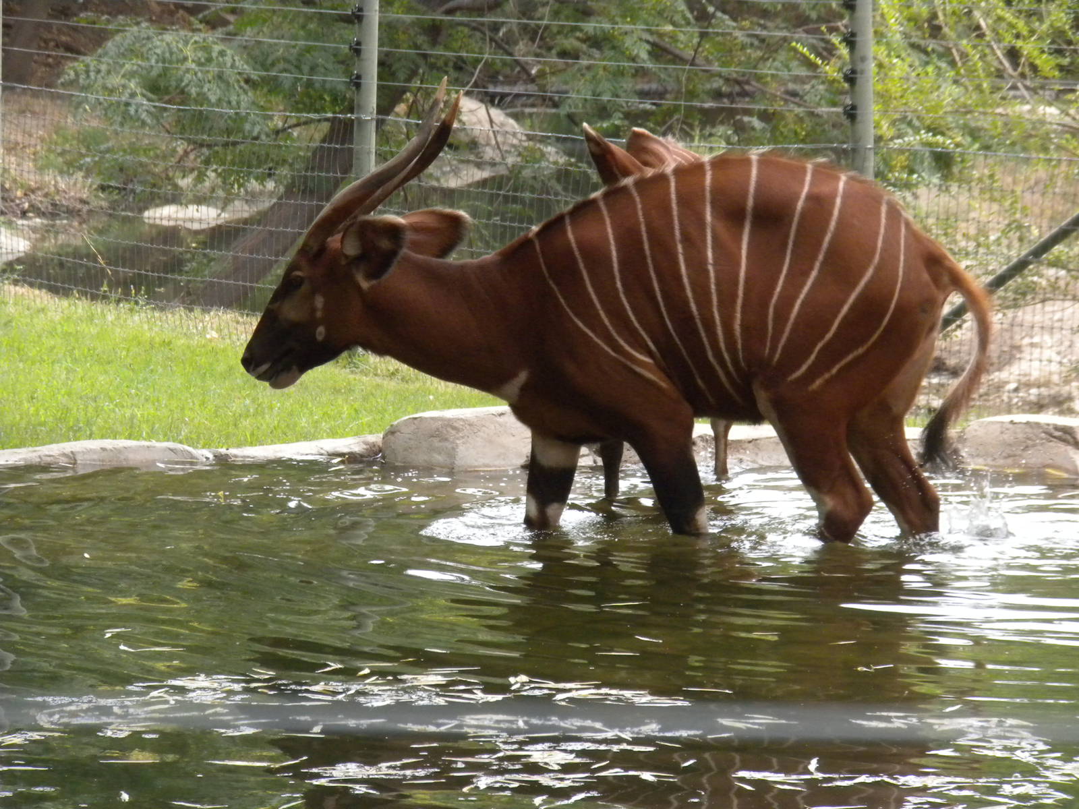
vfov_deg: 6.2
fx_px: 7419
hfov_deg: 8.3
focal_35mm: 238
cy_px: 404
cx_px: 540
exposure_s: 1/316
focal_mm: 42.1
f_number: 5.2
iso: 400
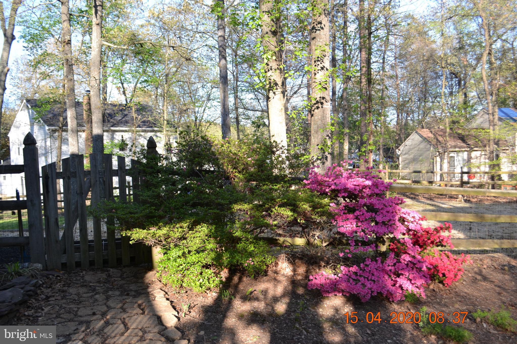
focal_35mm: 30
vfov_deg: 43.6
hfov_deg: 61.9
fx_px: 431
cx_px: 258
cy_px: 172
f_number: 5.6
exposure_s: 1/125
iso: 125
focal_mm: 20
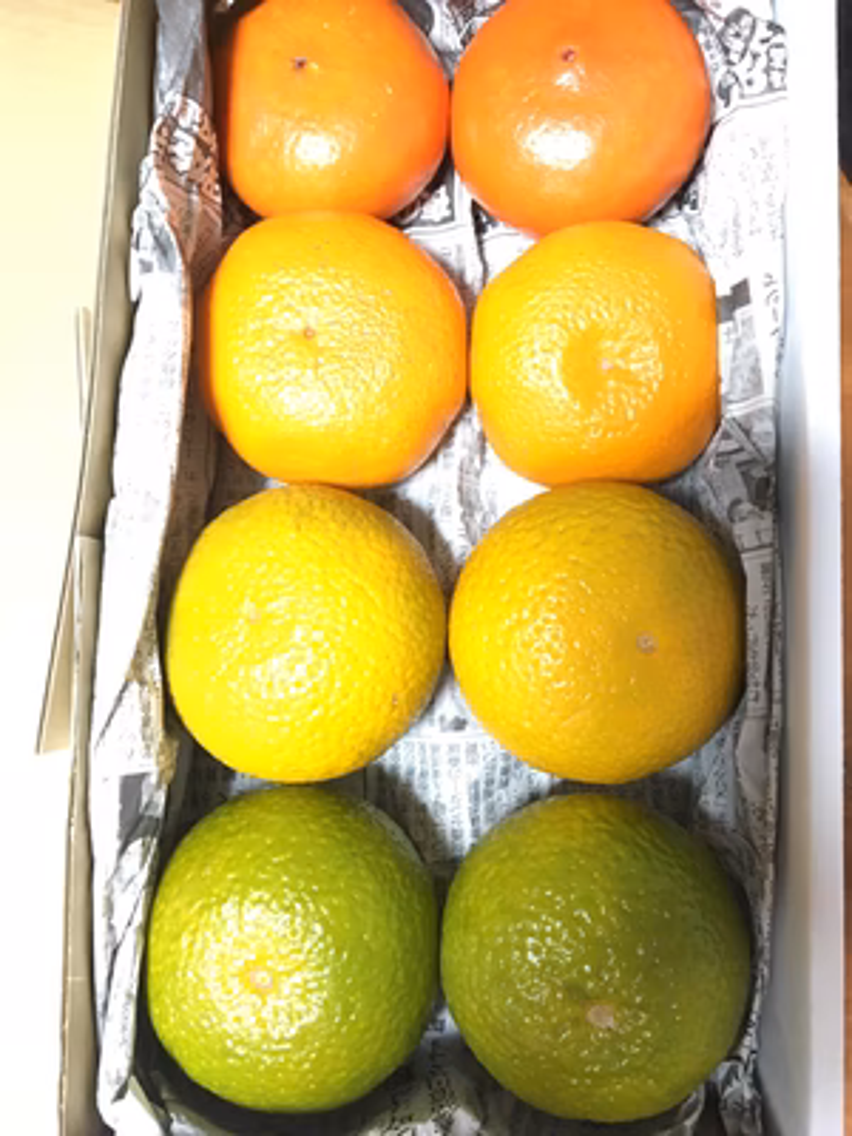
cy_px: 568
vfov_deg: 61.7
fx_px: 952
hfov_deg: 48.2
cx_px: 426
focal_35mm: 29
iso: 200
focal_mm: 4.15
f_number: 2.2
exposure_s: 1/17
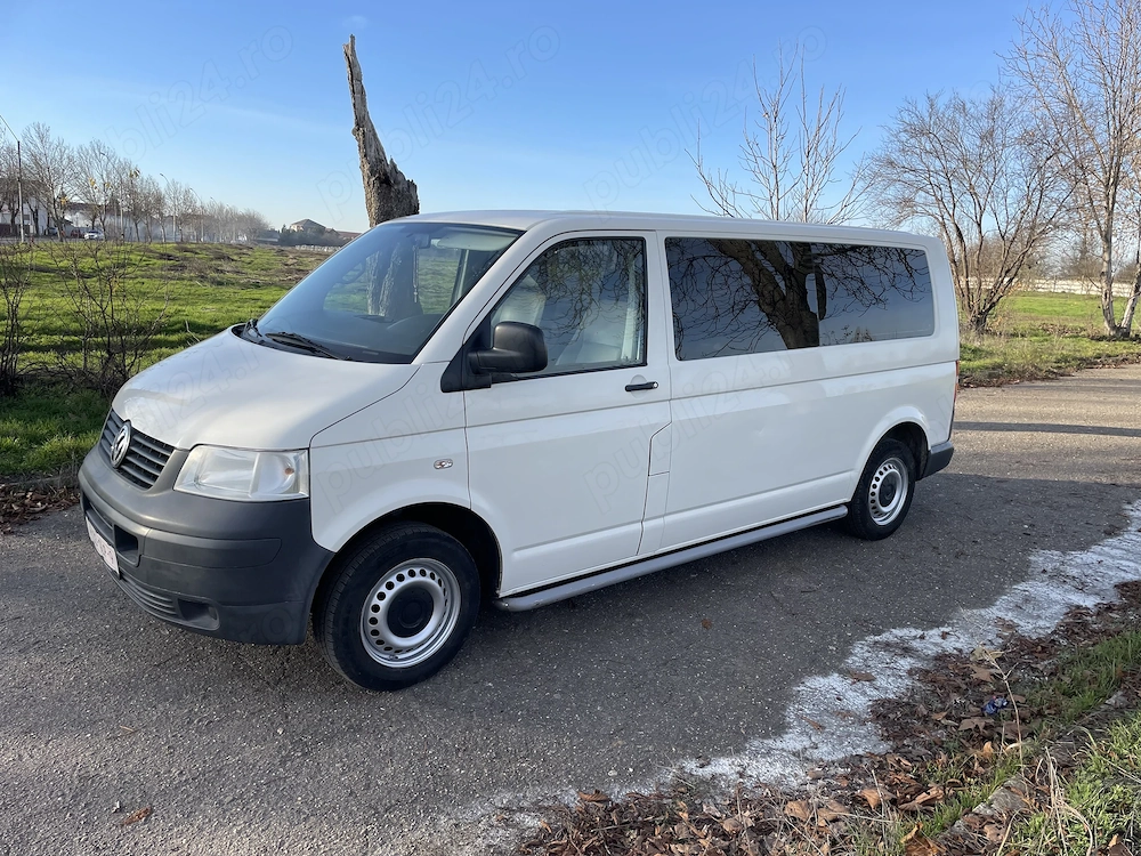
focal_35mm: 26
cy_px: 428
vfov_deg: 53.1
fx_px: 857
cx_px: 570
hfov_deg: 67.3
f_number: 1.6
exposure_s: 1/1689
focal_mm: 4.2
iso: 32
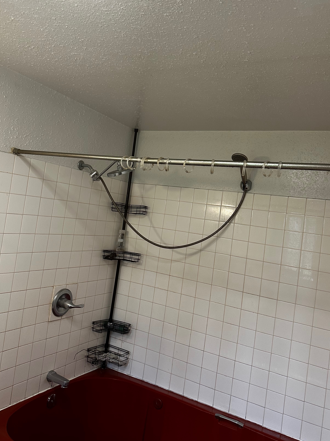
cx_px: 161
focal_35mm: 30
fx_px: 381
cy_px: 191
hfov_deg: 46.8
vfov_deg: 59.7
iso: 200
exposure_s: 1/60
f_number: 1.78
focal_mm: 6.86
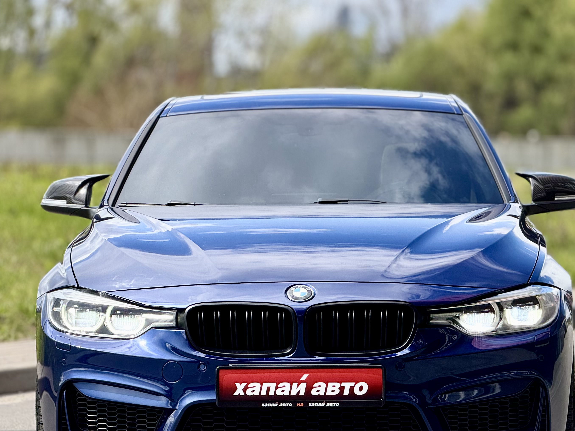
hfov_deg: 11.0
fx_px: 2973
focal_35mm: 179
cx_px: 306
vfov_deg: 8.3
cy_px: 288
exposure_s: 1/546
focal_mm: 15.66
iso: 50
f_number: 2.8
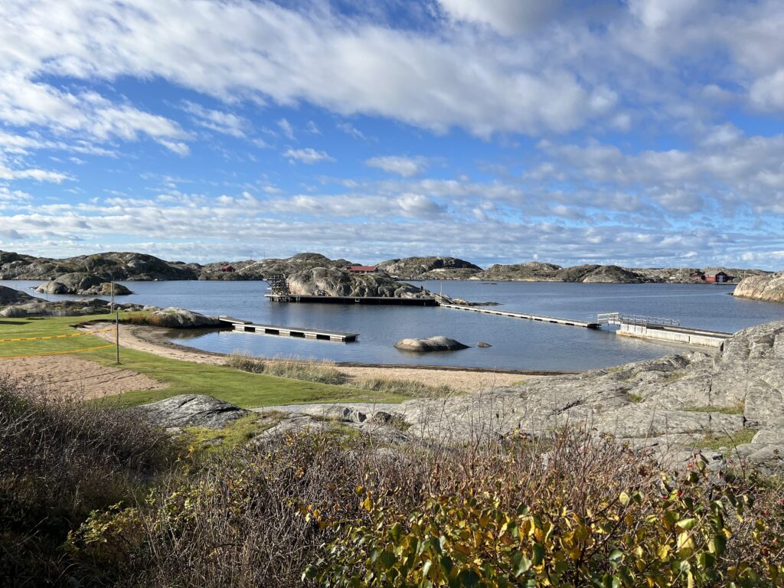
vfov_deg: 53.1
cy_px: 294
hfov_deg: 67.3
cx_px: 392
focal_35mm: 26
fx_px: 589
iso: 50
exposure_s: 1/4310
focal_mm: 5.1
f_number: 1.6
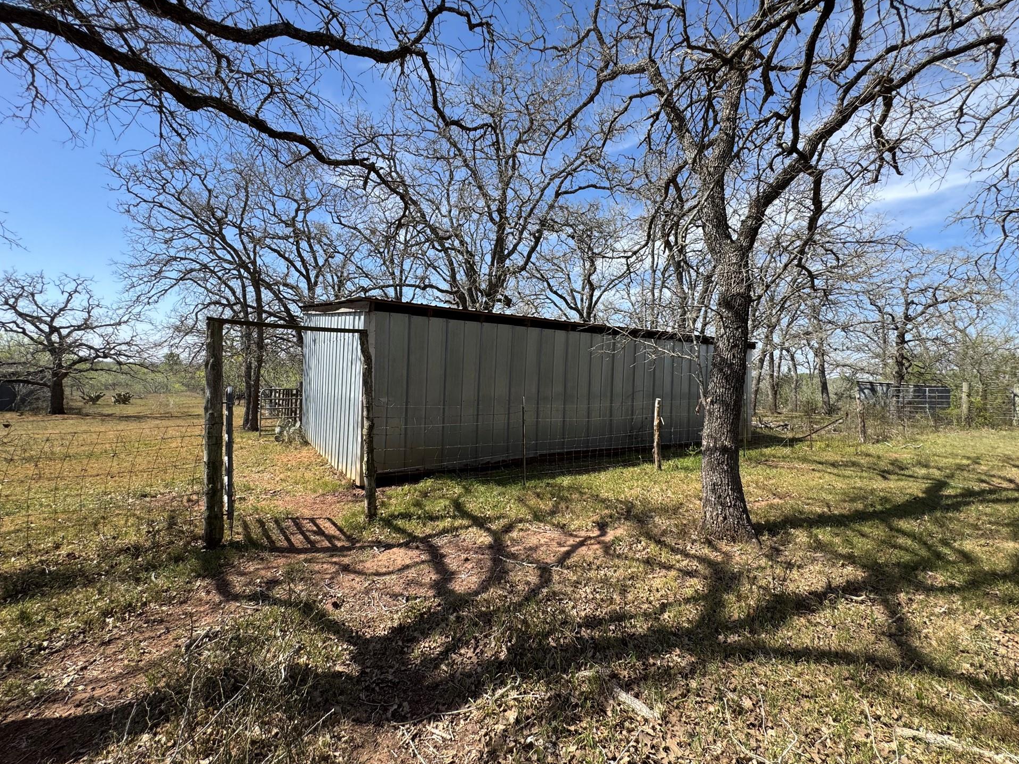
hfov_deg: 98.1
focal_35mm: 15
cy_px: 379
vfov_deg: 81.8
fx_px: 442
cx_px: 520
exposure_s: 1/921
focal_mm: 2.22
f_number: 2.2
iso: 50
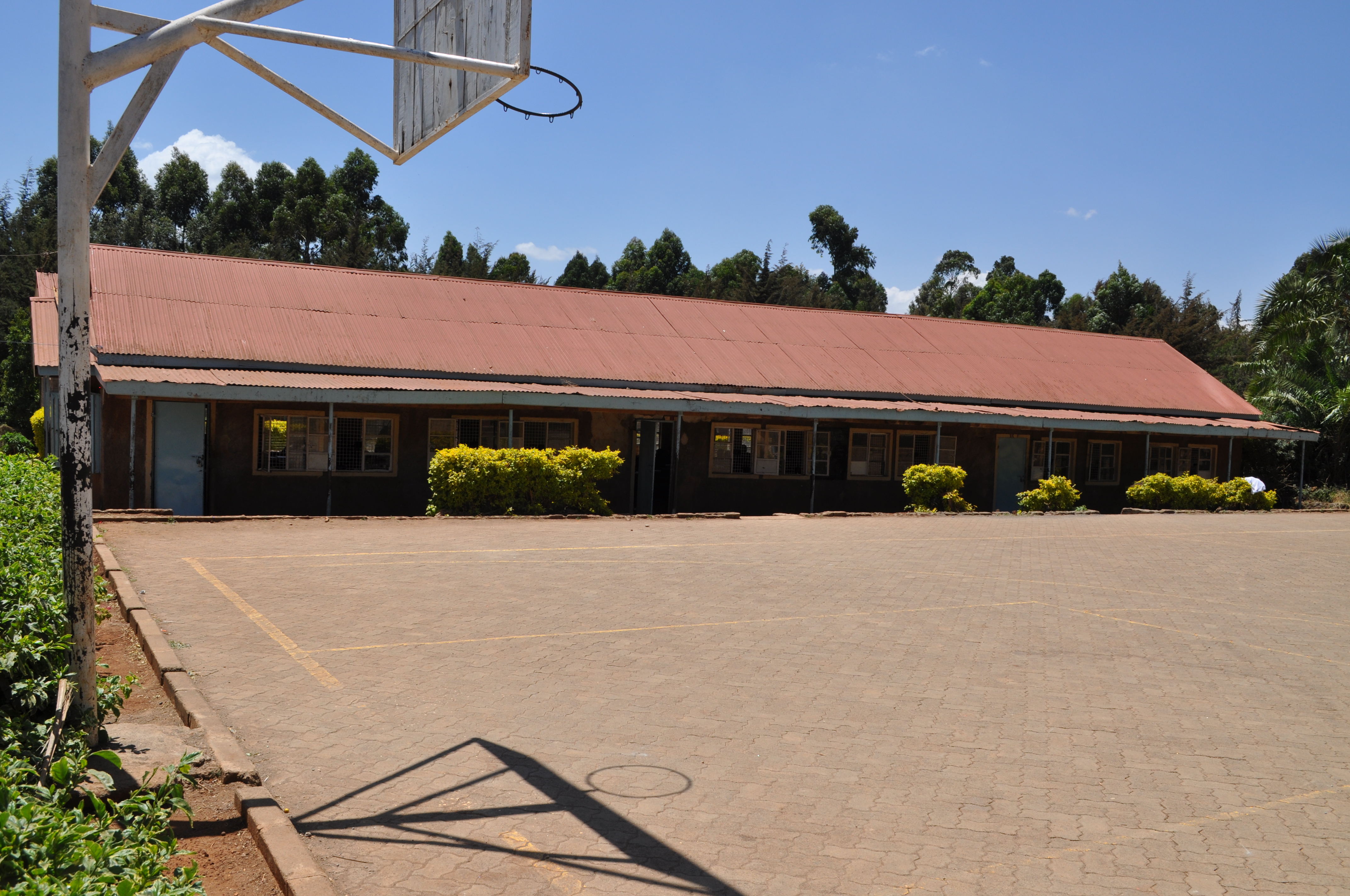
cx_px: 675
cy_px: 448
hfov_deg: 57.3
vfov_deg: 39.9
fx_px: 1236
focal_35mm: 33
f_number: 10
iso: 200
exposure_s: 1/400
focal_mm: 22
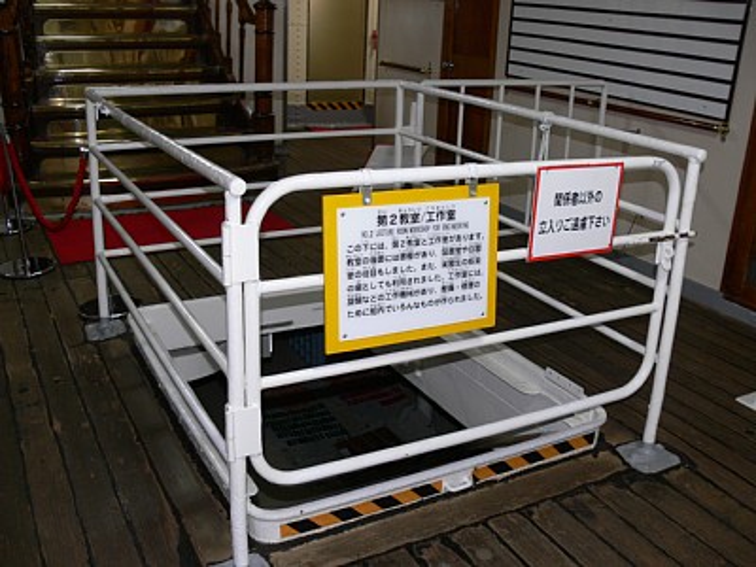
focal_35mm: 35
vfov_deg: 40.7
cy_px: 284
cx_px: 378
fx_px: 764
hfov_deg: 52.6
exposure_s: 1/20
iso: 100
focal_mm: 7.4
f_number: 2.8
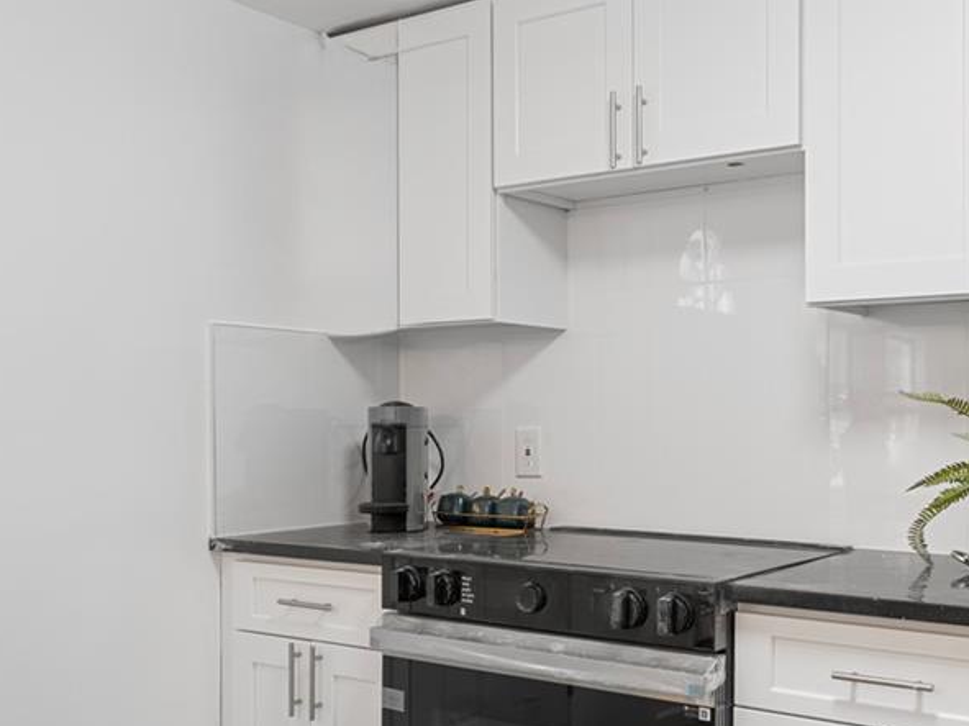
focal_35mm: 40
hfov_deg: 46.5
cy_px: 424
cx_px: 580
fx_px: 1119
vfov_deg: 35.9
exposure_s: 2
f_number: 9
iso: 100
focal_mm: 12
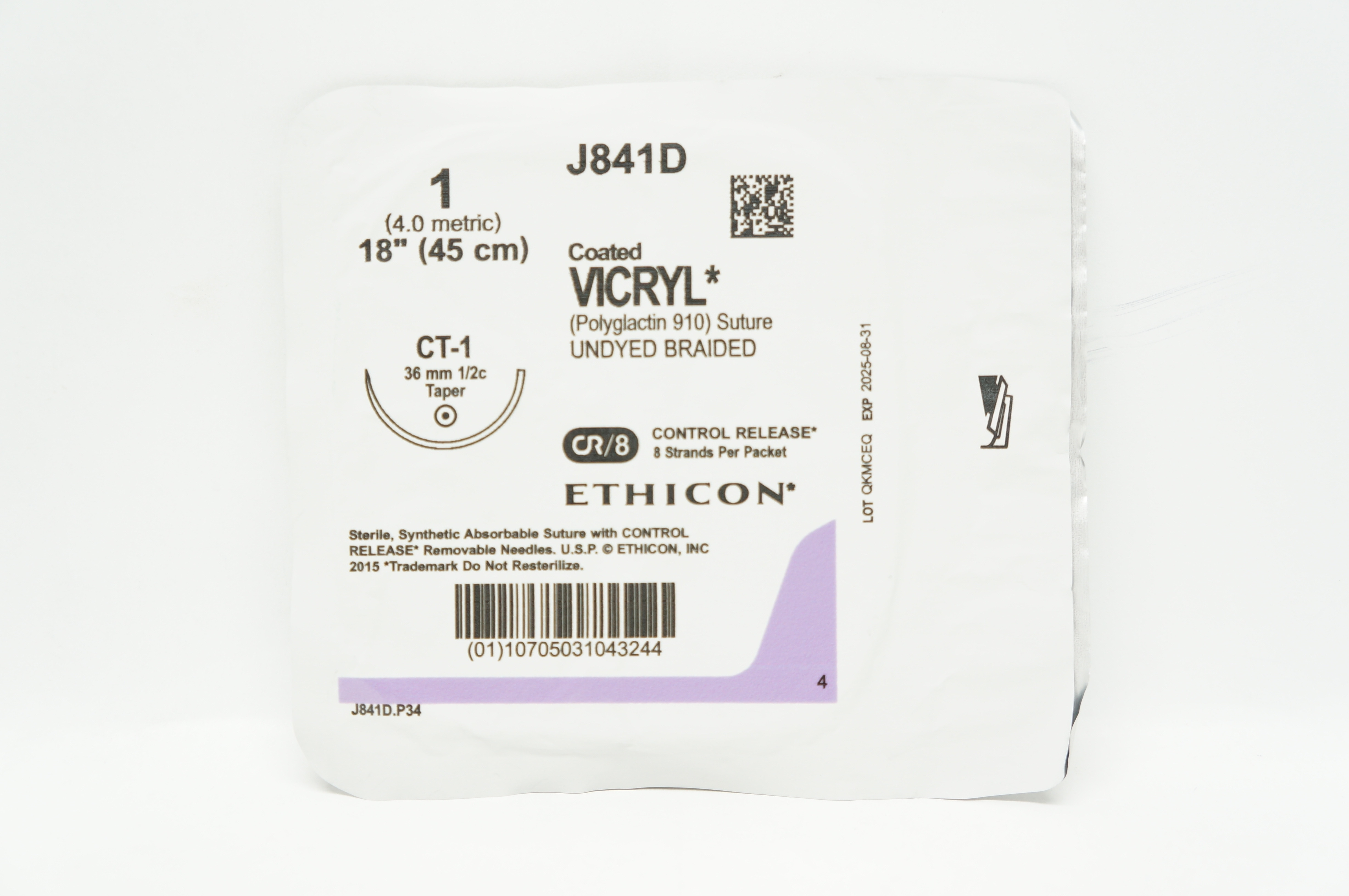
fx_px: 1572
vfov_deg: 31.8
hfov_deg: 46.4
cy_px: 448
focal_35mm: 42
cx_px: 674
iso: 400
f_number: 4.5
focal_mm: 28
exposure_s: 1/80
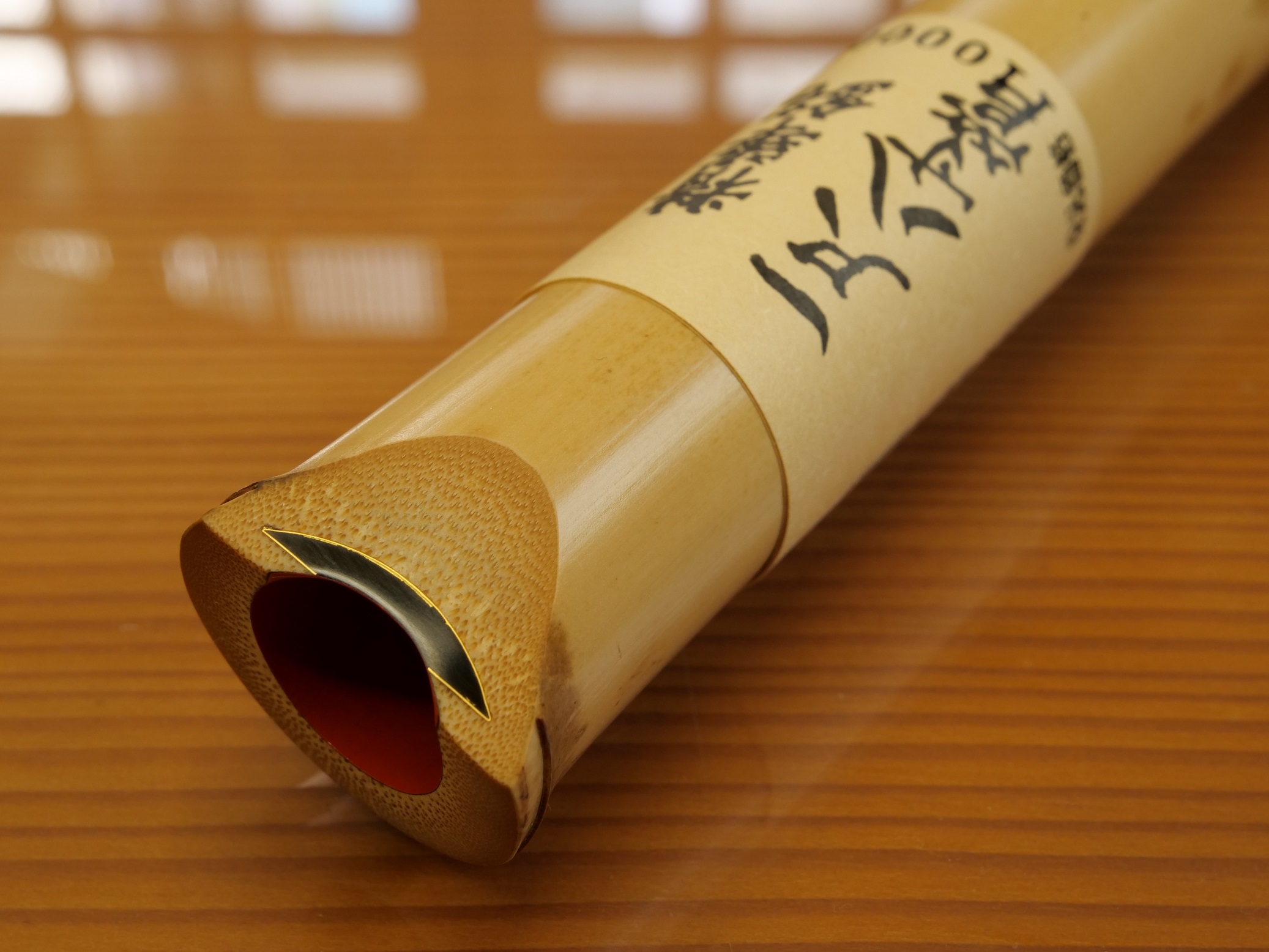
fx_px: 1980
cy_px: 476
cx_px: 634
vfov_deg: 27.0
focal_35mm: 54
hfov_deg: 35.5
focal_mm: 27
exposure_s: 1/20
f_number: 8
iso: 800
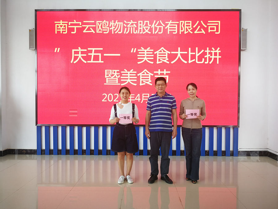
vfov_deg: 51.4
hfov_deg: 65.3
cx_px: 139
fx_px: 217
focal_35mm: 27
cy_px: 104
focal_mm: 3.95
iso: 50
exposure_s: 1/50
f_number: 2.2
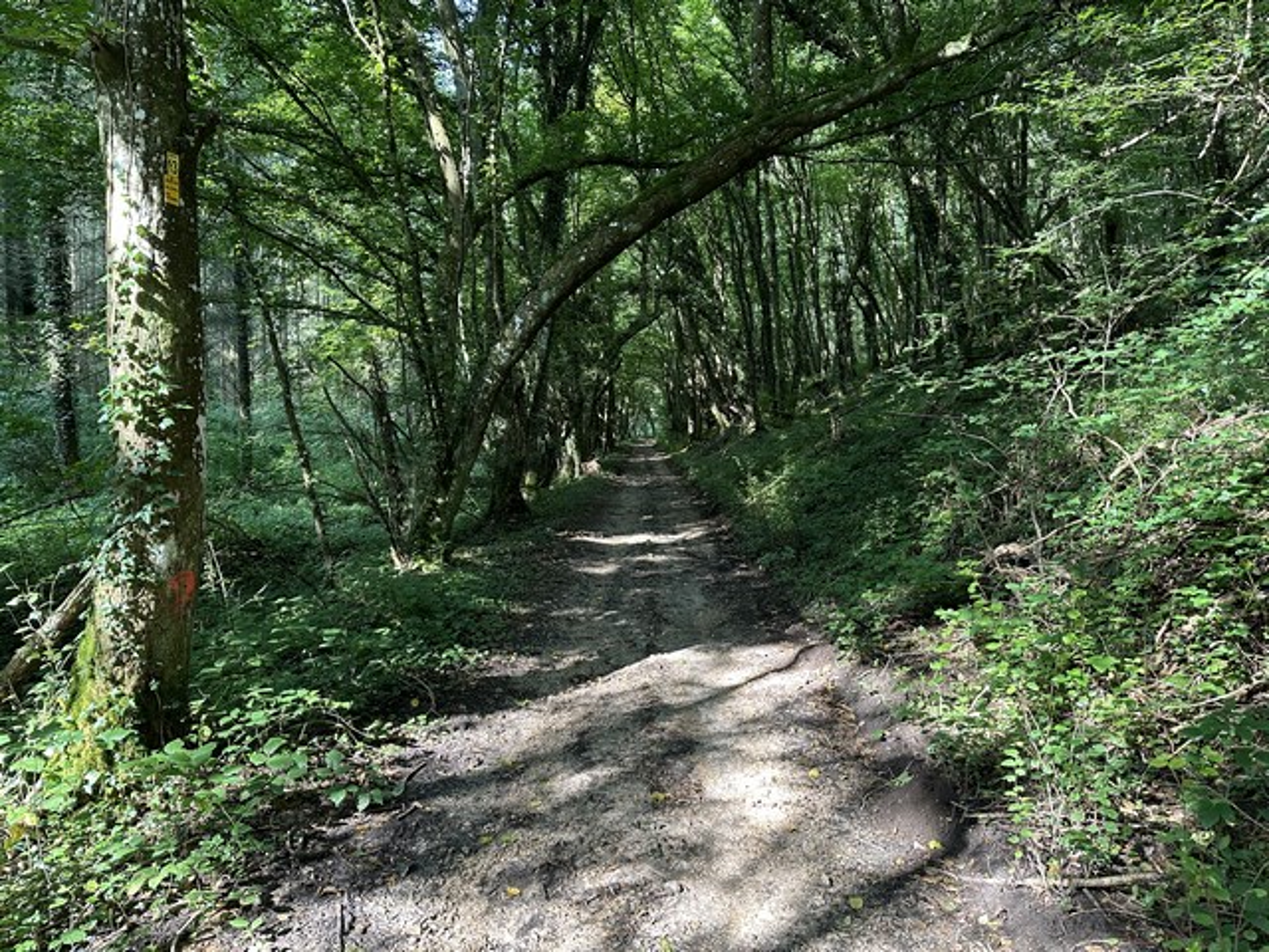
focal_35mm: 24
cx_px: 634
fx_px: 880
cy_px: 476
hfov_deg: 71.6
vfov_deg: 56.8
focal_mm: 6.86
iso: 200
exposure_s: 1/121
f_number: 1.78
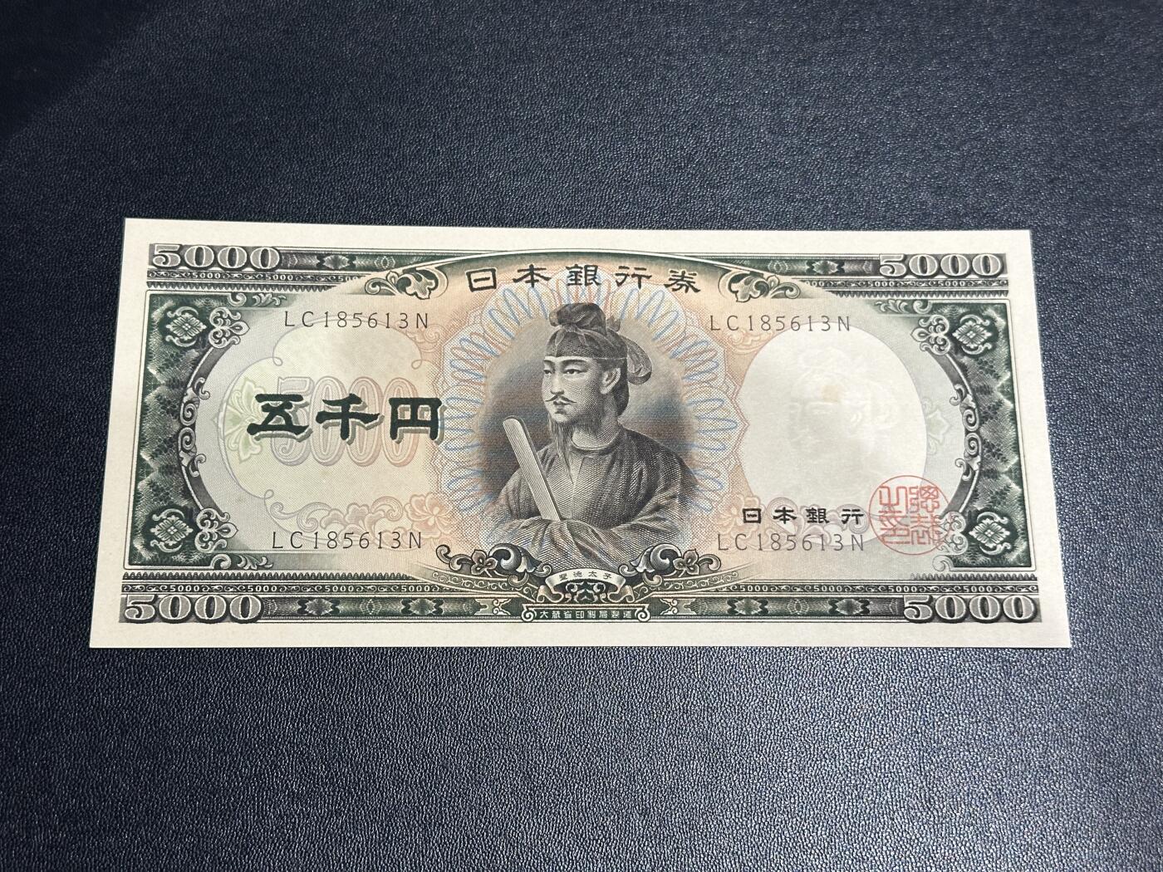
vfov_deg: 30.3
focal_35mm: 48
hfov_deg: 39.7
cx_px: 582
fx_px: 1613
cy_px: 436
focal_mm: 6.86
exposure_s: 1/50
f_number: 1.78
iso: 160
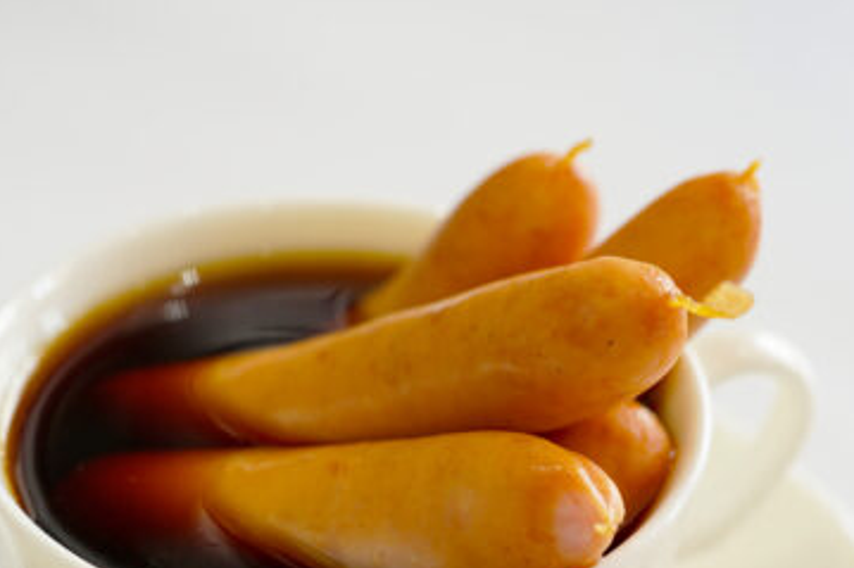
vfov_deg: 17.2
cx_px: 278
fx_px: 1849
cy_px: 534
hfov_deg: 25.8
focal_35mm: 78
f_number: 4
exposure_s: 1/60
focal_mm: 35
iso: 200
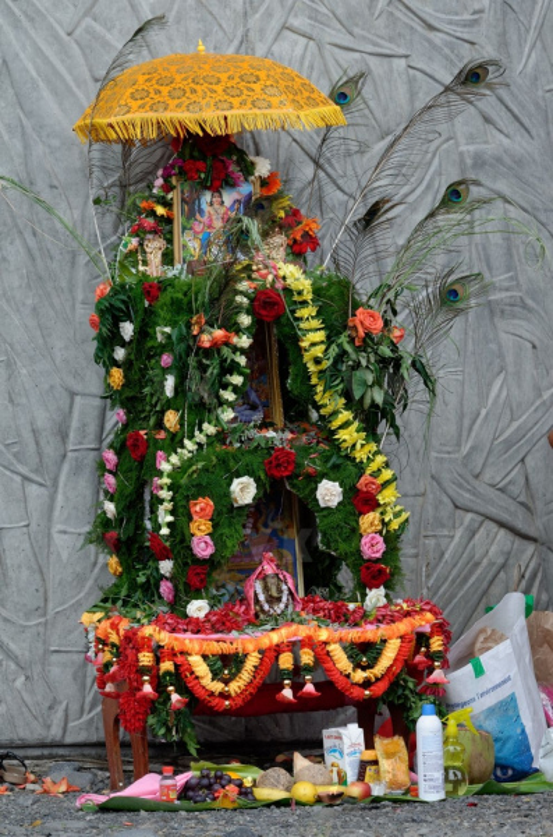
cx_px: 276
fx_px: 5732
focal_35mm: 248
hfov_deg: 5.5
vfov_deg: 8.3
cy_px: 418
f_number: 5.6
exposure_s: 1/400
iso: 250
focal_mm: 165
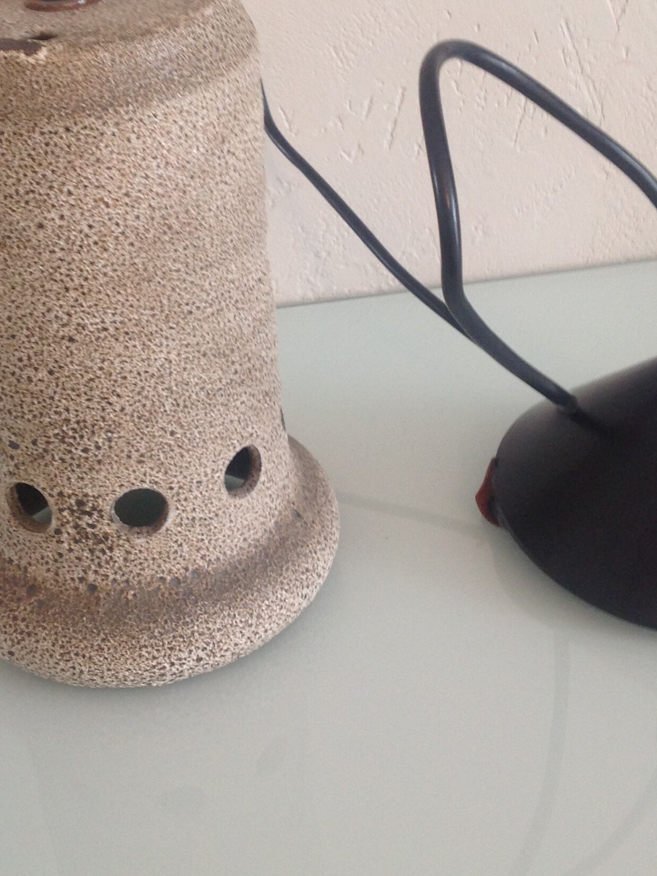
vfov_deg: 34.8
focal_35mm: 55
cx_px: 302
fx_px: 1392
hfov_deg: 26.5
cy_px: 332
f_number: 2.4
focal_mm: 4.28
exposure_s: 1/15
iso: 80
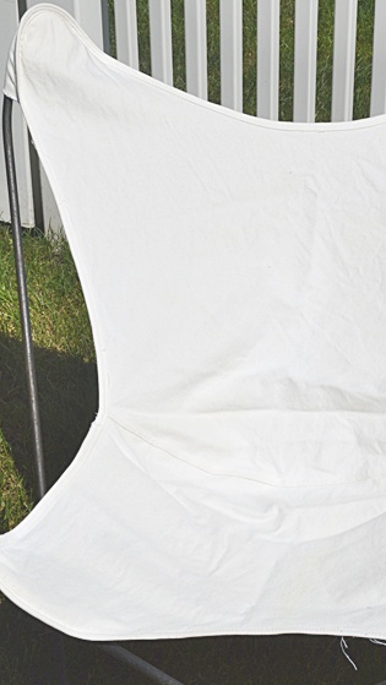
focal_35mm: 73
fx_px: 1326
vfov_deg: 29.0
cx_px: 260
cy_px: 336
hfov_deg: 16.5
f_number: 10
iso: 100
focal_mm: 26
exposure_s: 1/400
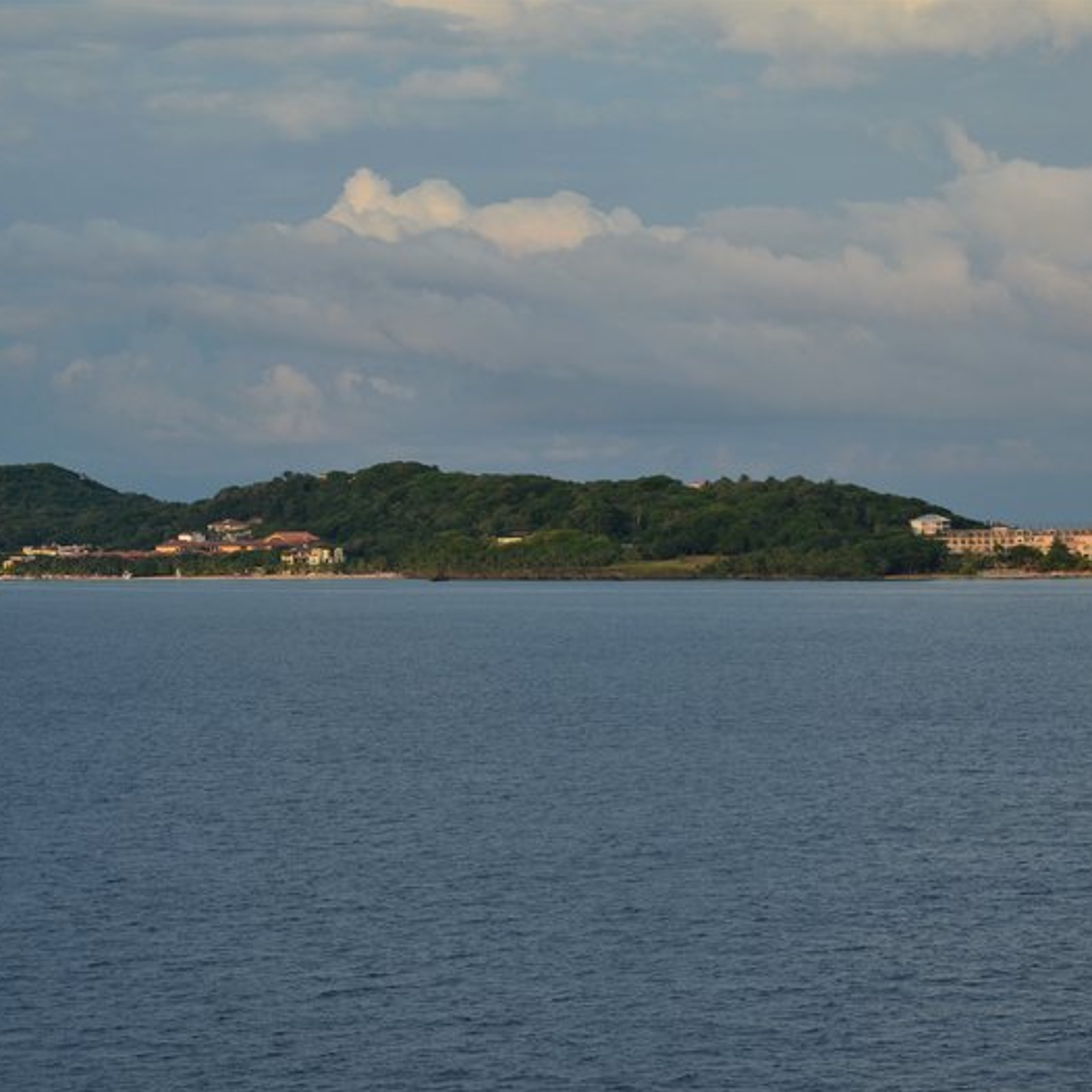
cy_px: 548
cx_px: 619
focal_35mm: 120
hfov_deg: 14.5
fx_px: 4283
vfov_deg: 14.5
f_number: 7.1
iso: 250
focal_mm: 62
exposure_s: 1/200
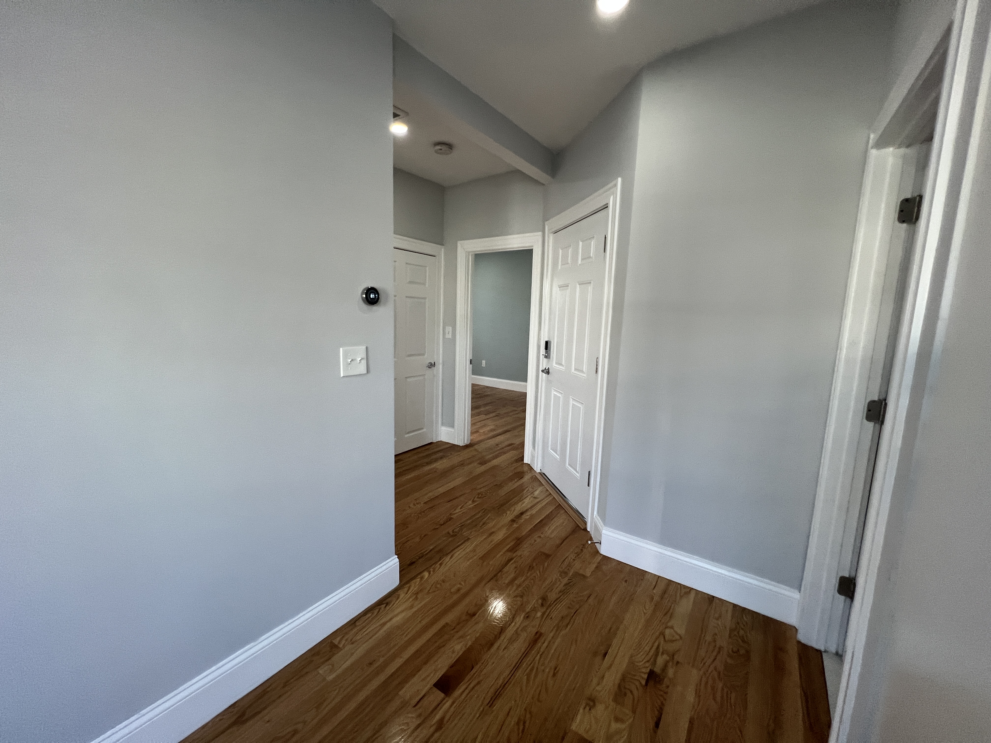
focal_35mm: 13
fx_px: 372
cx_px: 496
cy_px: 372
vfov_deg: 89.9
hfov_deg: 106.2
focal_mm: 1.57
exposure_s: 1/120
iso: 160
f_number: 1.8
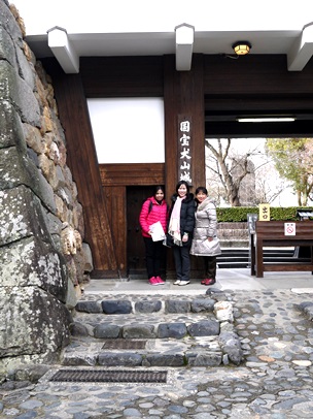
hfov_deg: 36.8
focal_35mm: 39
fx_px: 471
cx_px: 156
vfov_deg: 47.9
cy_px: 210
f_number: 4.5
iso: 160
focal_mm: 14
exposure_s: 1/160
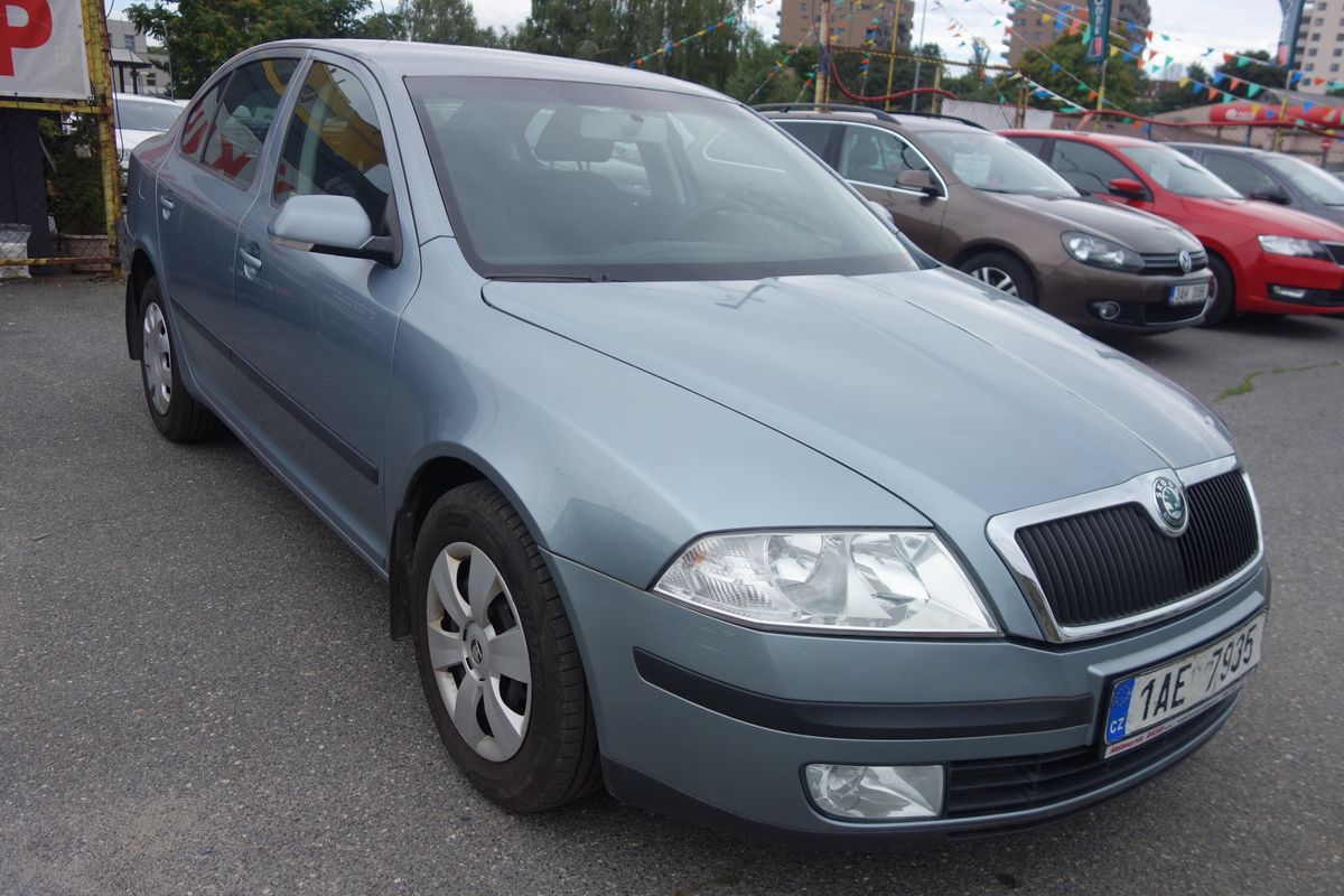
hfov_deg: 65.5
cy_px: 448
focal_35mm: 28
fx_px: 1045
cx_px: 672
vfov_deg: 46.4
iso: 125
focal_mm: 10.4
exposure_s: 1/2000
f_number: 1.8
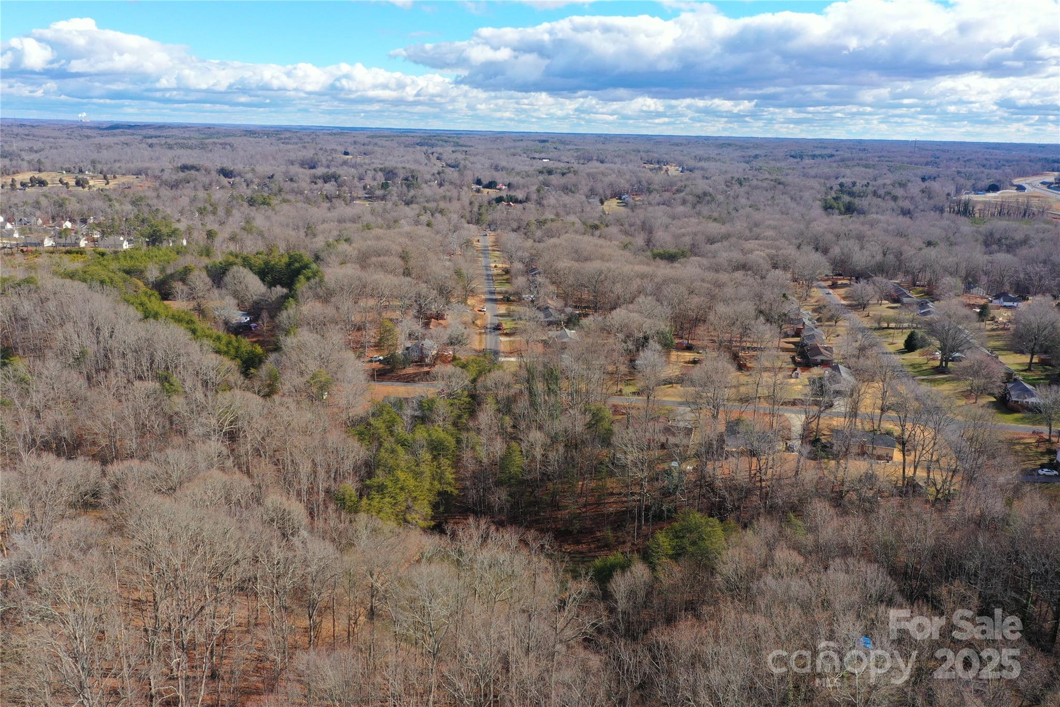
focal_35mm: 28
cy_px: 354
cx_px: 530
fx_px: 824
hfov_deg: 65.5
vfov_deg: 46.4
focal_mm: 10.26
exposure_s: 1/320
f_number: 5.6
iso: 100
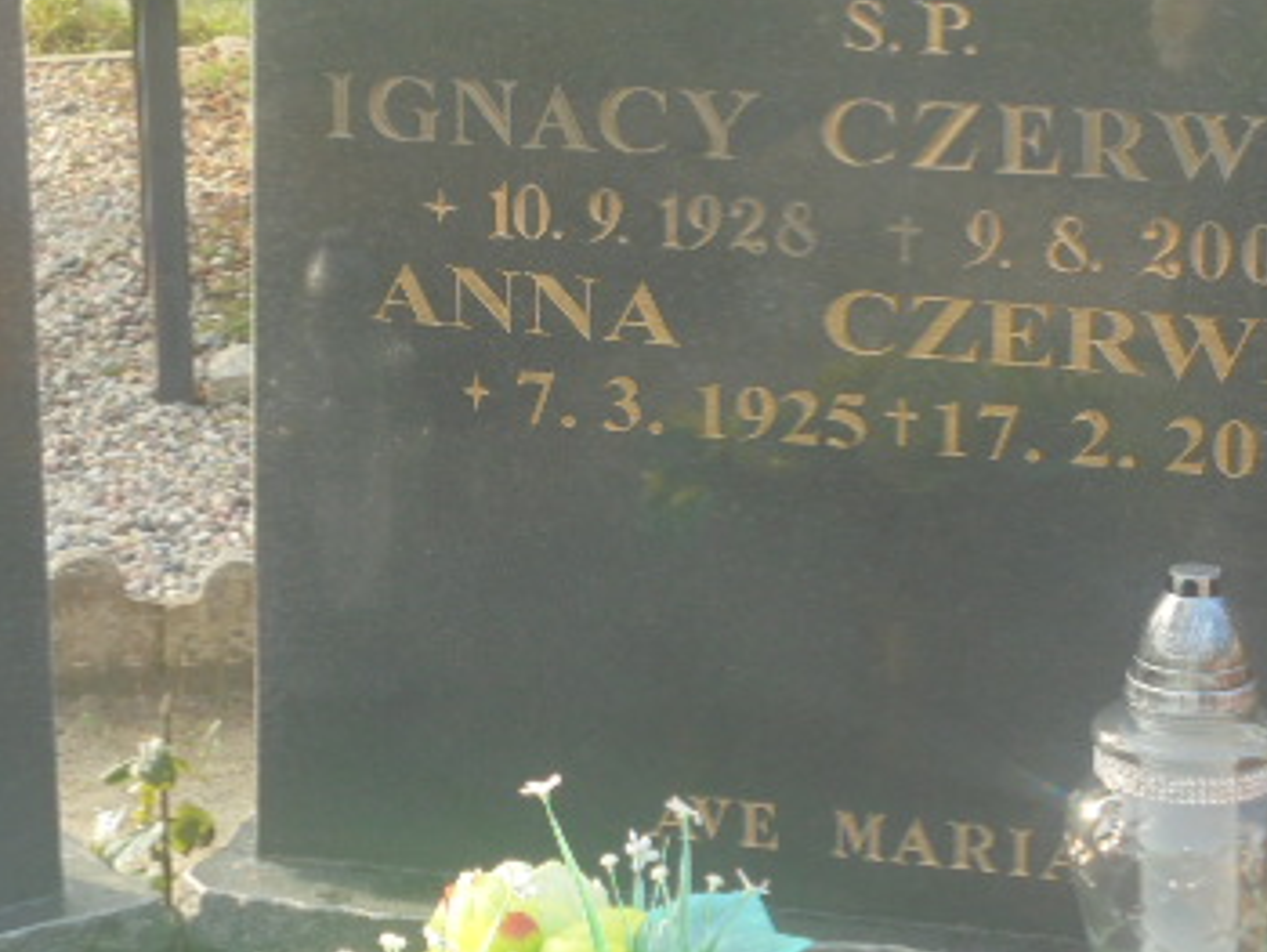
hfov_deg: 16.8
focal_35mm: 117
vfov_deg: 12.7
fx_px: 4285
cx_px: 489
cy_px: 319
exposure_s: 1/60
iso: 100
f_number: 5.6
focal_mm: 11.5
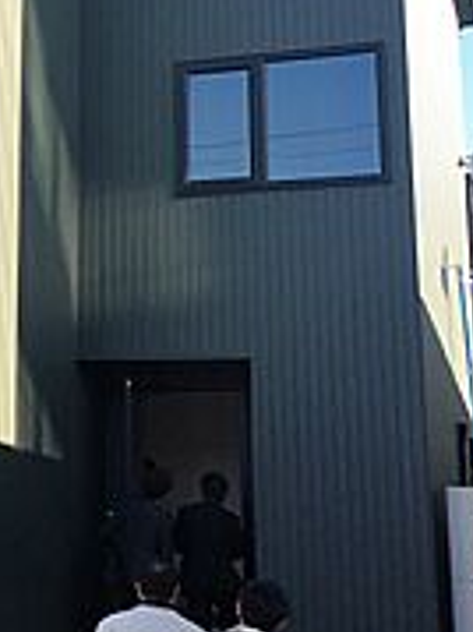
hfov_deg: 16.5
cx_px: -184
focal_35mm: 83
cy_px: 180
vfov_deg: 23.4
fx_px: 1514
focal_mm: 4.15
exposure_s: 1/469
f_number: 2.2
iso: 25
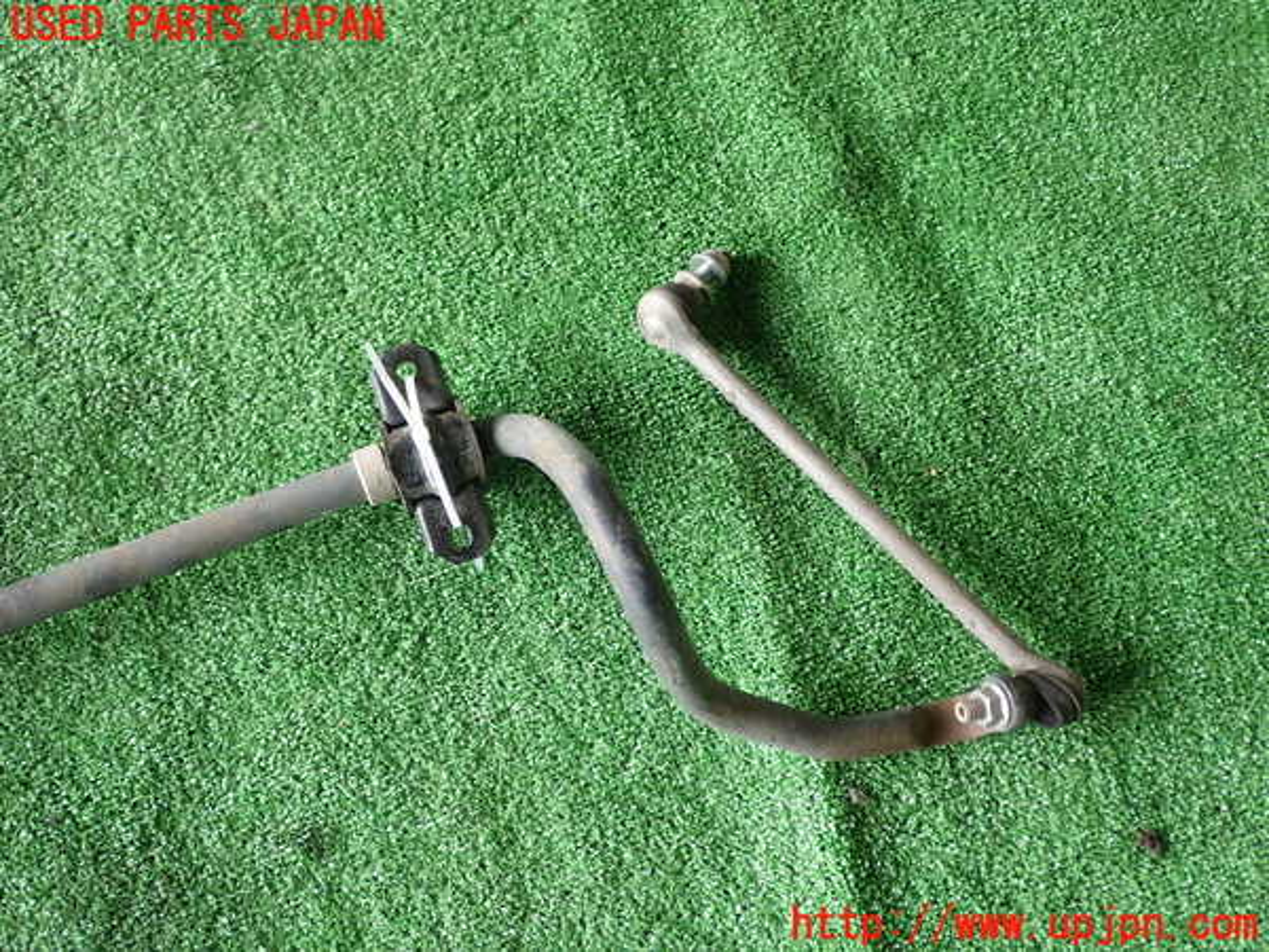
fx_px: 1393
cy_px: 476
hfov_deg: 49.0
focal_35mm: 38
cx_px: 634
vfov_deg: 37.7
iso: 200
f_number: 2.7
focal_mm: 6.83
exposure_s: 1/60
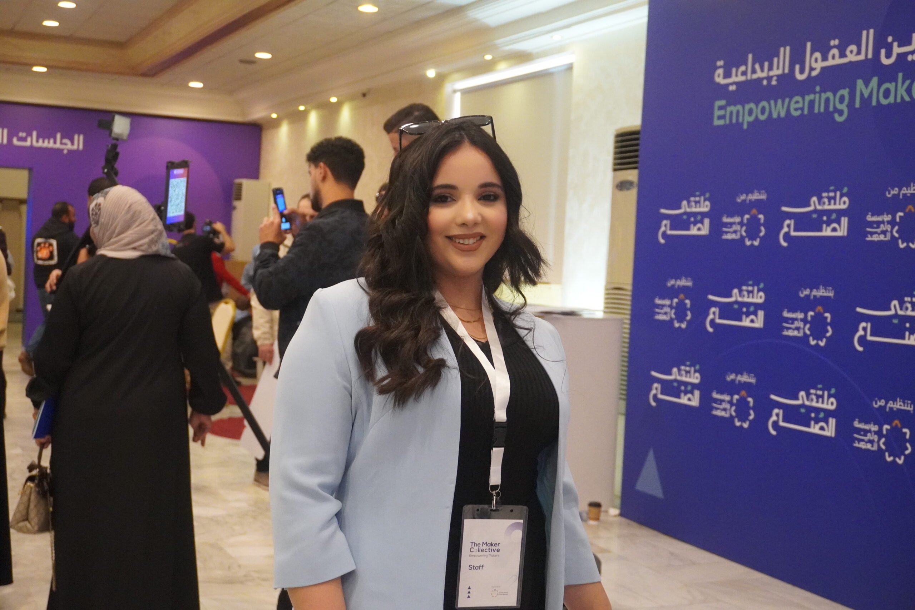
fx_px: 1220
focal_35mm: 48
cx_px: 458
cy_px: 305
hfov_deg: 41.1
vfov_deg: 28.1
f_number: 5
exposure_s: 1/125
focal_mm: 32
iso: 6400
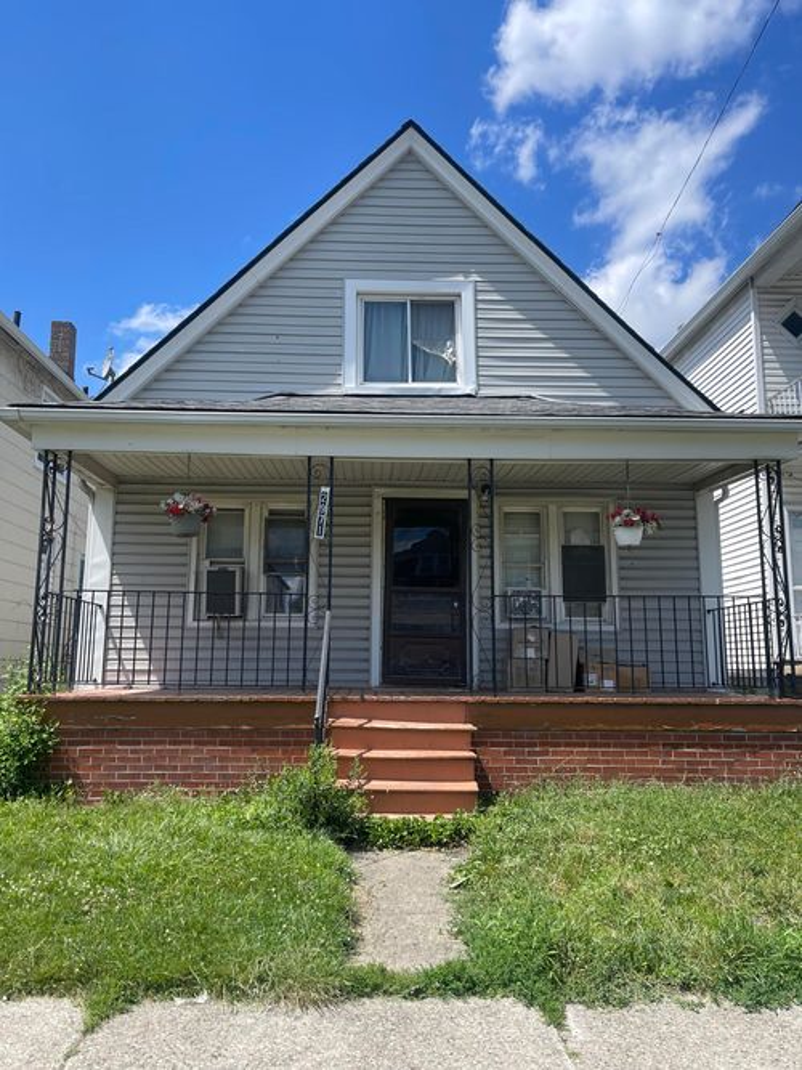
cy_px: 535
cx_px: 401
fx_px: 773
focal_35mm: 25
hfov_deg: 54.9
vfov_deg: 69.4
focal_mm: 5.1
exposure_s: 1/2488
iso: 32
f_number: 1.6
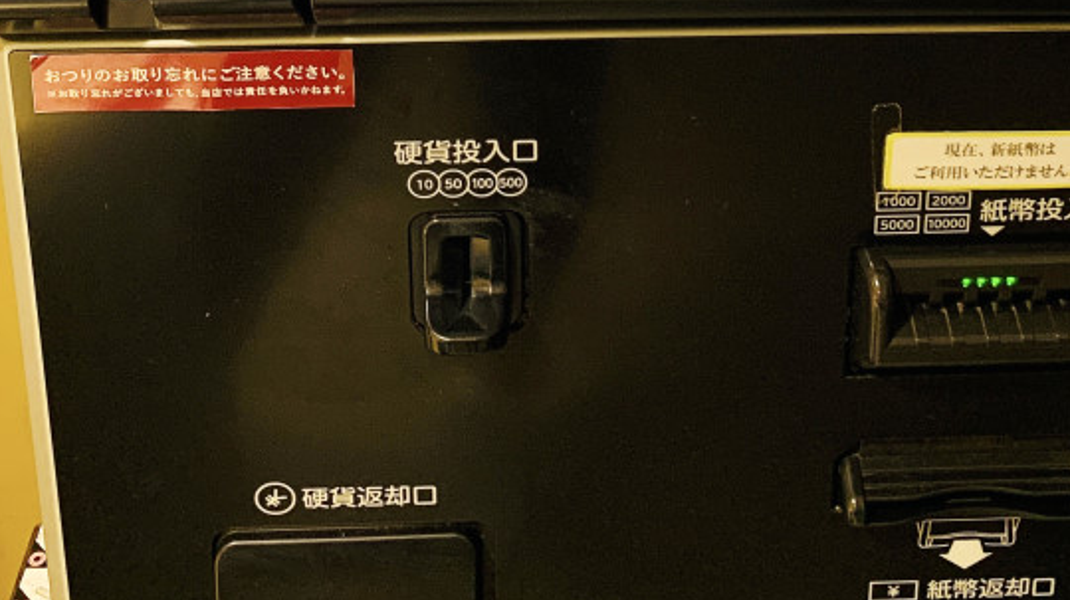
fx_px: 1786
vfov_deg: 16.4
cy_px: -438
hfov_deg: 33.3
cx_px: 622
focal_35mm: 63
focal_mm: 4.25
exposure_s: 1/60
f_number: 1.8
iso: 50
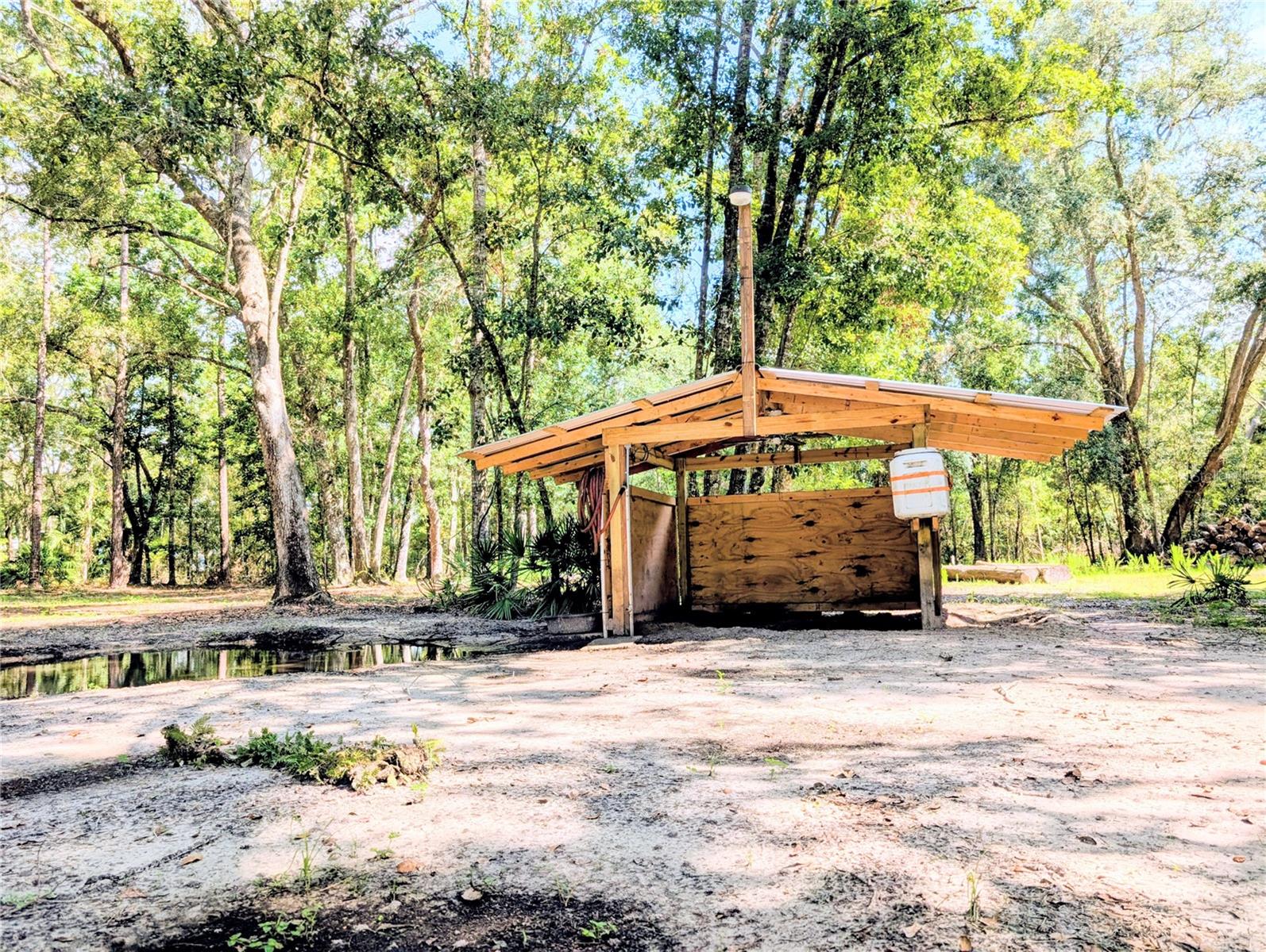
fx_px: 879
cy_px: 476
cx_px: 633
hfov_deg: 71.5
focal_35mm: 24
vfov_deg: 56.9
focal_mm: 6.9
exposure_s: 1/3774
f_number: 1.68
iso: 21
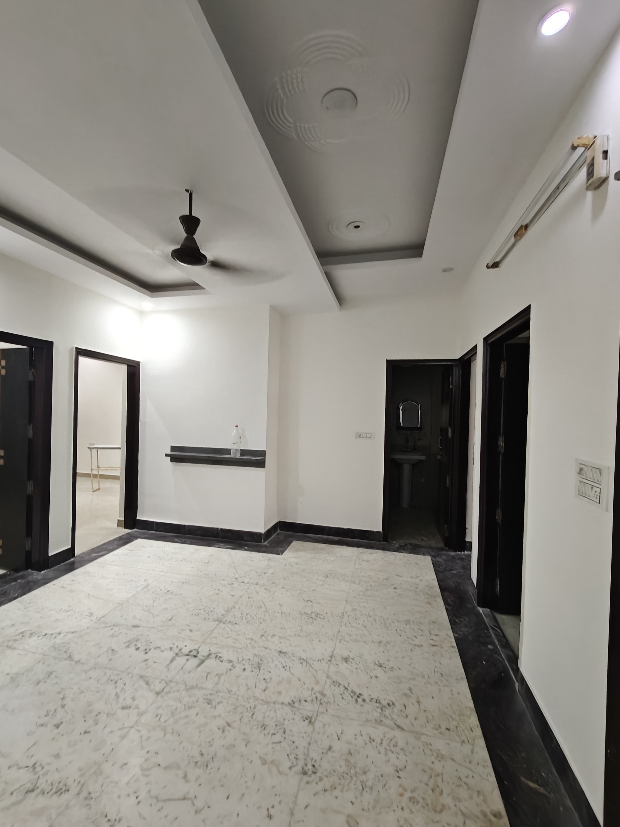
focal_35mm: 16
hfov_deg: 78.1
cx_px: 310
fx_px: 382
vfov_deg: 94.5
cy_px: 414
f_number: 2.2
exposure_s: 1/30
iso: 400
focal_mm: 1.68
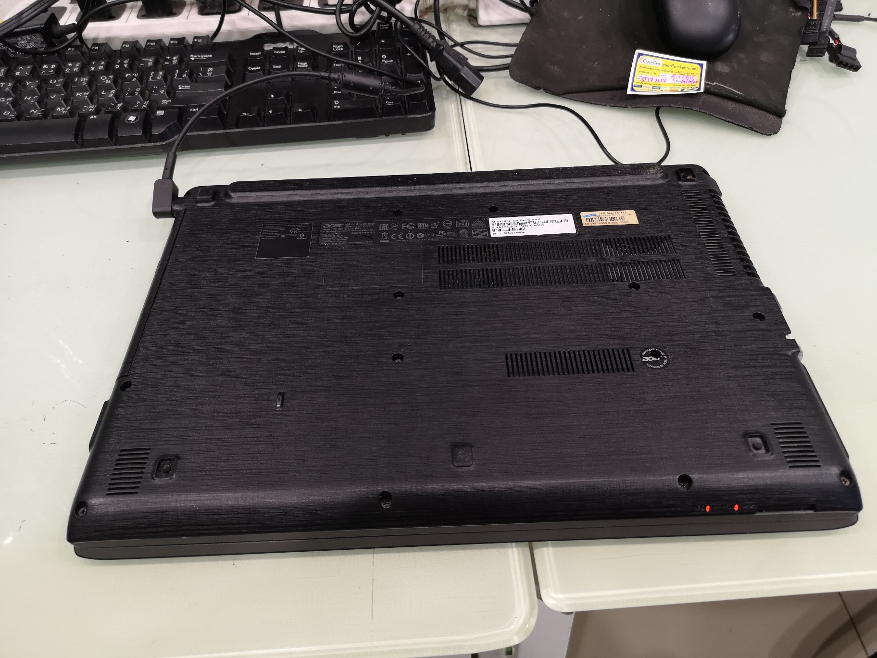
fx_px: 684
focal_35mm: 27
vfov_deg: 51.4
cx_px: 438
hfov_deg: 65.3
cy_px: 329
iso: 160
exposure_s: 1/33.3
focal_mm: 3.95
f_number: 1.8
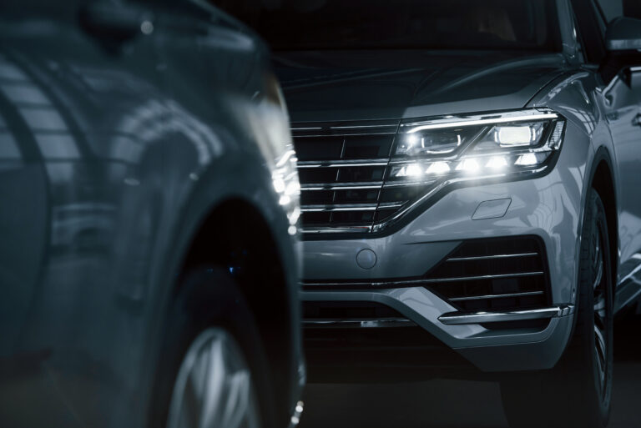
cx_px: 320
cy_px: 214
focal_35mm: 122
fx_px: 2173
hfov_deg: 16.8
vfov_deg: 11.3
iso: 400
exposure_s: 1/800
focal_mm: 122
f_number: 5
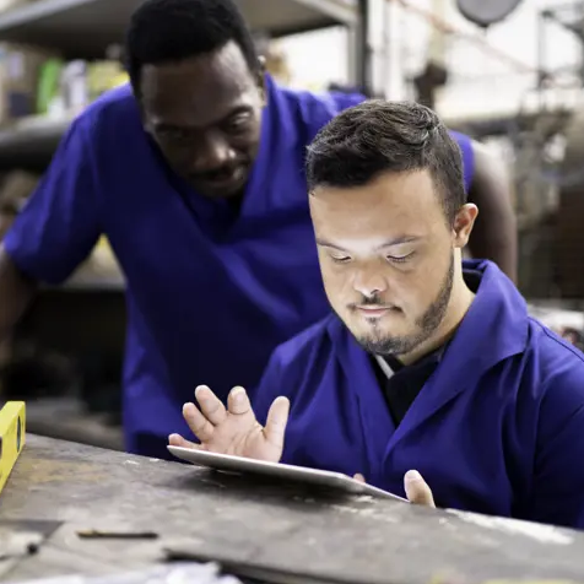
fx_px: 859
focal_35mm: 45
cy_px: 292
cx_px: 209
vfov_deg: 37.6
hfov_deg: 37.3
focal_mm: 35
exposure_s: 1/250
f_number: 1.4
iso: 500
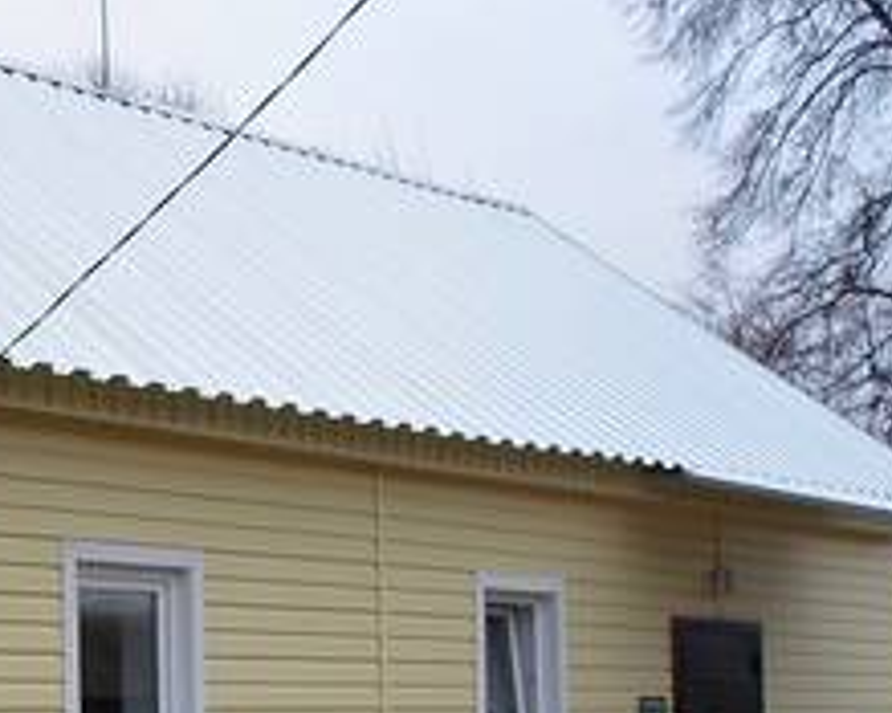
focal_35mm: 67
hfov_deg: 27.1
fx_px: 1768
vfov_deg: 22.0
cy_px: 705
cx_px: 57
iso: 80
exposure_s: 1/125
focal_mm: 4.5
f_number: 2.5
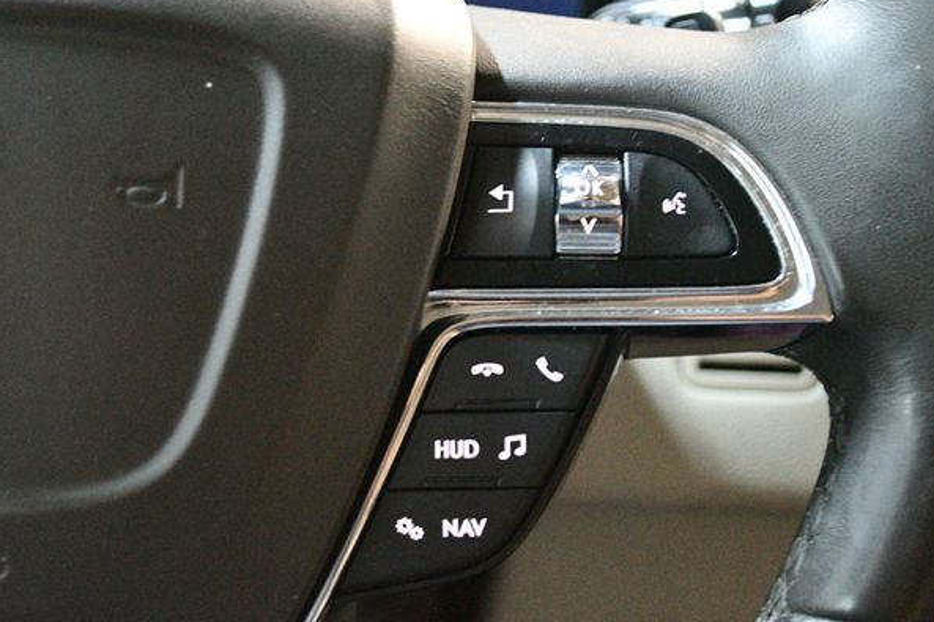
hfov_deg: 36.3
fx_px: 1426
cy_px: 302
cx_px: 477
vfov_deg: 24.6
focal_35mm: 55
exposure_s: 1/15
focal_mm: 34
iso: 12800
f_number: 5
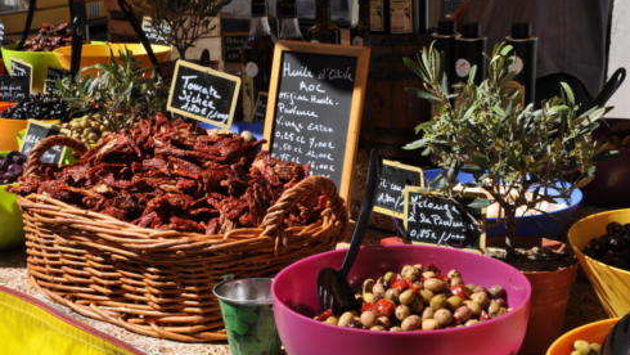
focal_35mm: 64
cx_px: 312
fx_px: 1069
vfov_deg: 18.8
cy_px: 189
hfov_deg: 32.8
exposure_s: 1/125
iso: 200
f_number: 11
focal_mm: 40
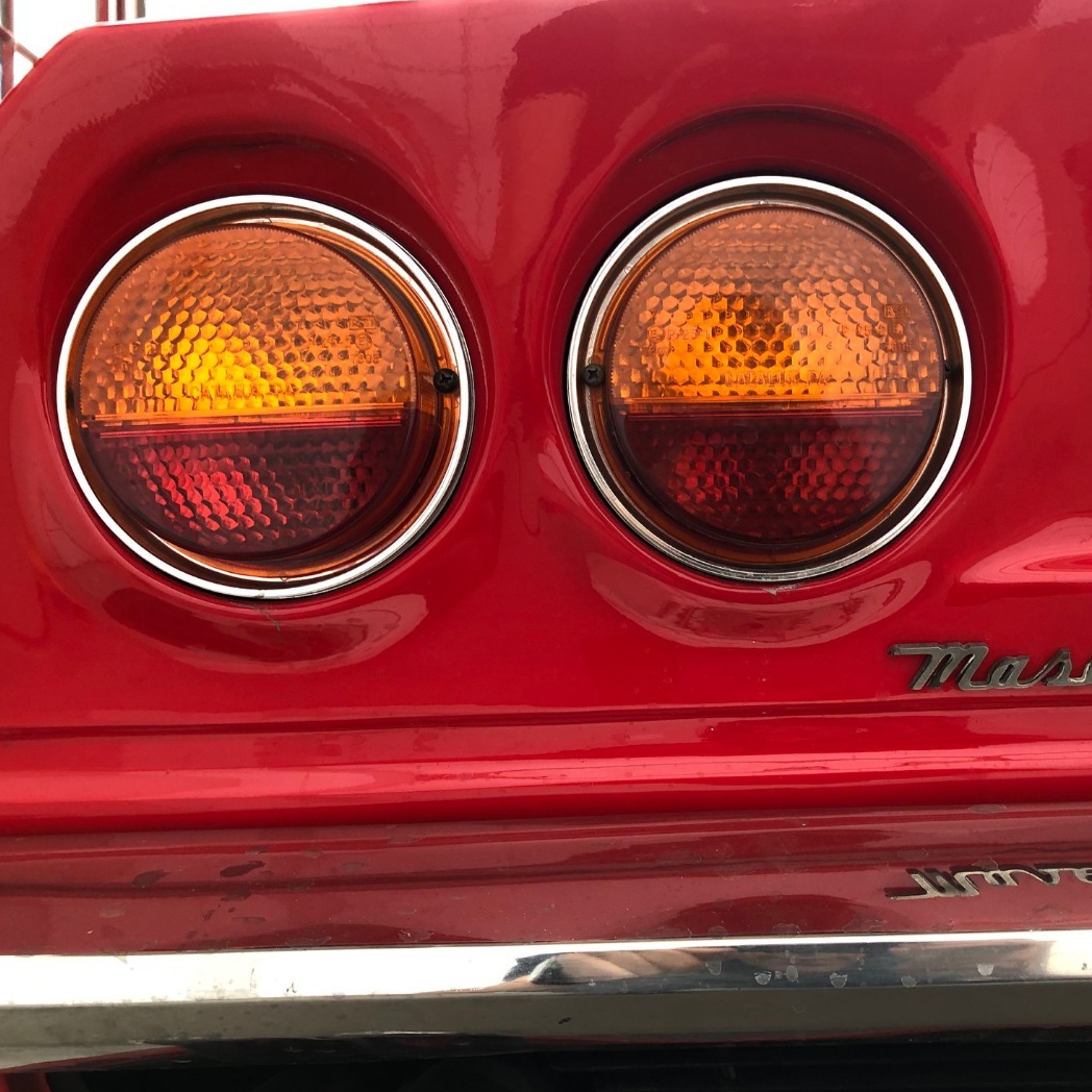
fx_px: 1213
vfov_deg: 48.5
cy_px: 549
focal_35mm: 34
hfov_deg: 47.8
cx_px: 706
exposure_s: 1/24
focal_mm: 3.99
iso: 32
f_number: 1.8
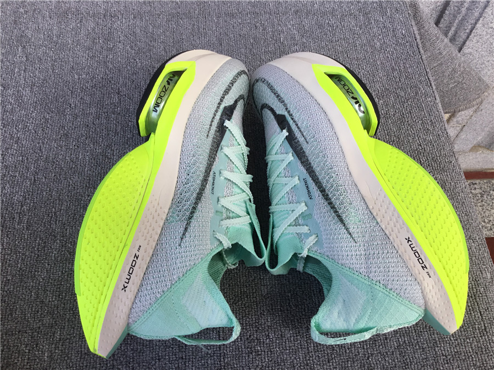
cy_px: 185
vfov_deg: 45.4
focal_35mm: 31
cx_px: 247
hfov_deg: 58.4
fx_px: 442
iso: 25
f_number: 2.4
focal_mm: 3.3
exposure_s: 1/199
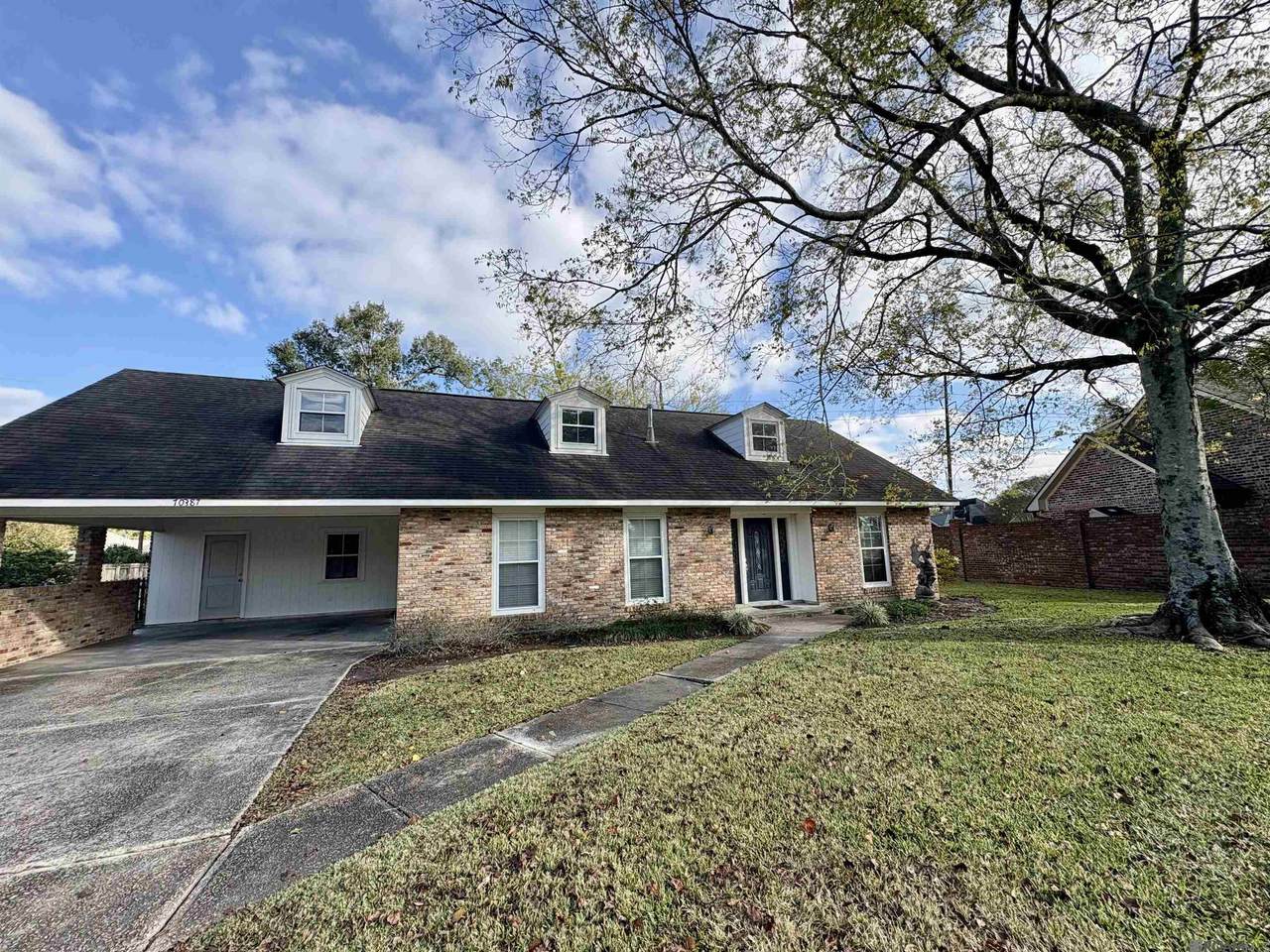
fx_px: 514
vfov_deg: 85.7
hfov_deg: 102.1
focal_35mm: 14
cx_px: 635
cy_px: 476
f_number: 2.2
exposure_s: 1/879
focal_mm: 2.22
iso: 40
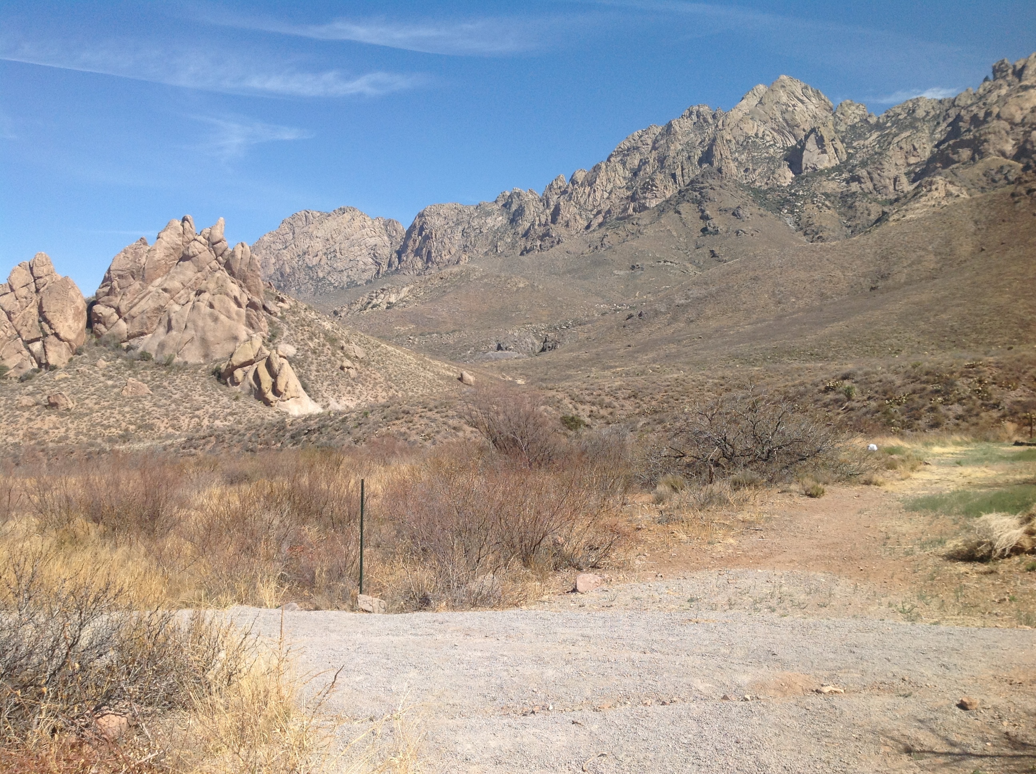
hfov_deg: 52.7
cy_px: 387
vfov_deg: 40.6
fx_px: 1046
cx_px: 518
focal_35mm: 35
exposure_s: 1/2016
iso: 50
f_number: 2.4
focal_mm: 4.28
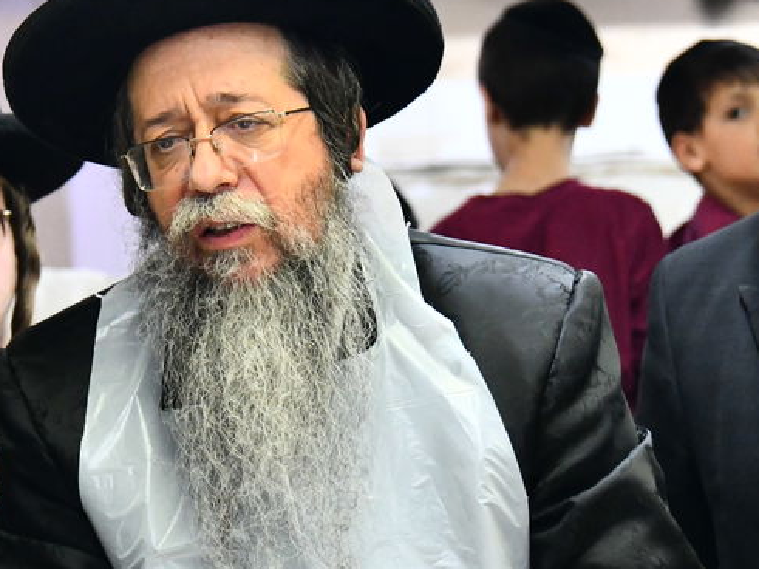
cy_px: 315
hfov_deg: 6.9
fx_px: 6313
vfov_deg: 5.2
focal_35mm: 288
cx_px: 257
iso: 3200
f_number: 5.3
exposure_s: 1/160
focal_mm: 105
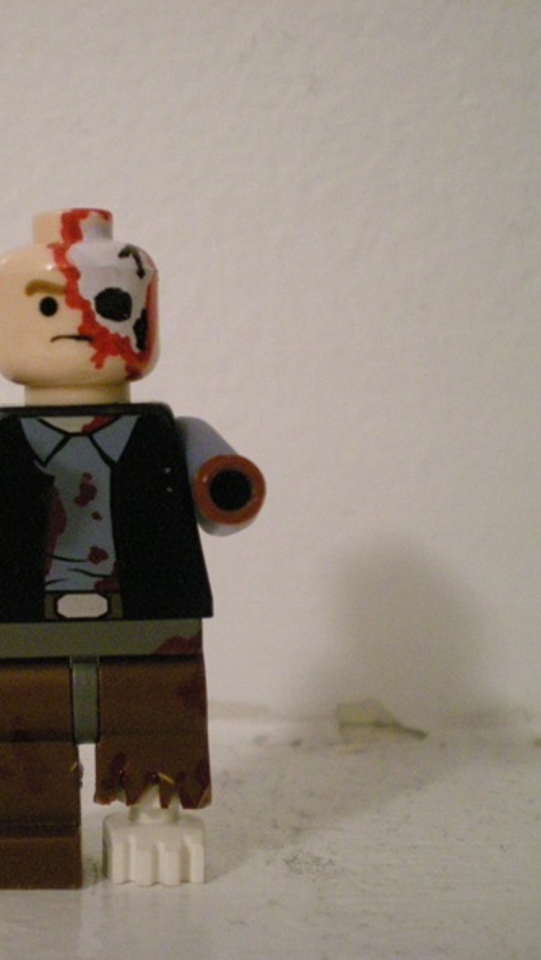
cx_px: 71
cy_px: 482
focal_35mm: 56
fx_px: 1426
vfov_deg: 37.2
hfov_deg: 21.1
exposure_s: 1/8
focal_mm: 6.3
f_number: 3.1
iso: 524
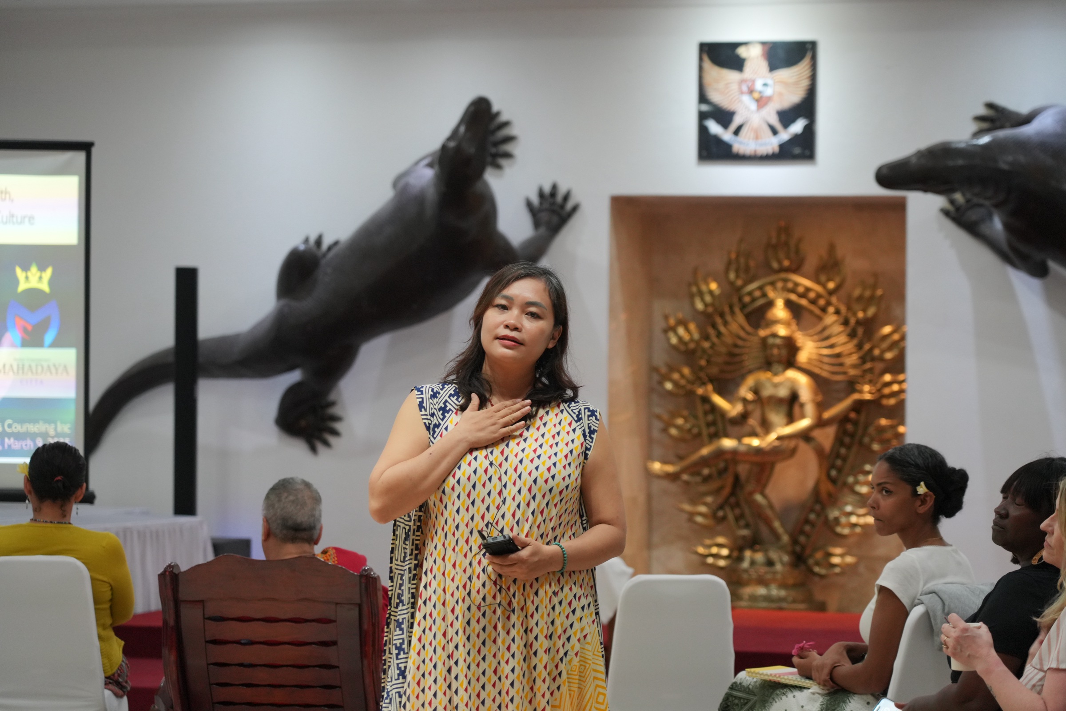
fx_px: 3109
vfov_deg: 13.0
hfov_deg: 19.5
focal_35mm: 105
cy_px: 356
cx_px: 533
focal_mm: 105
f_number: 4
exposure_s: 1/80
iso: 2000
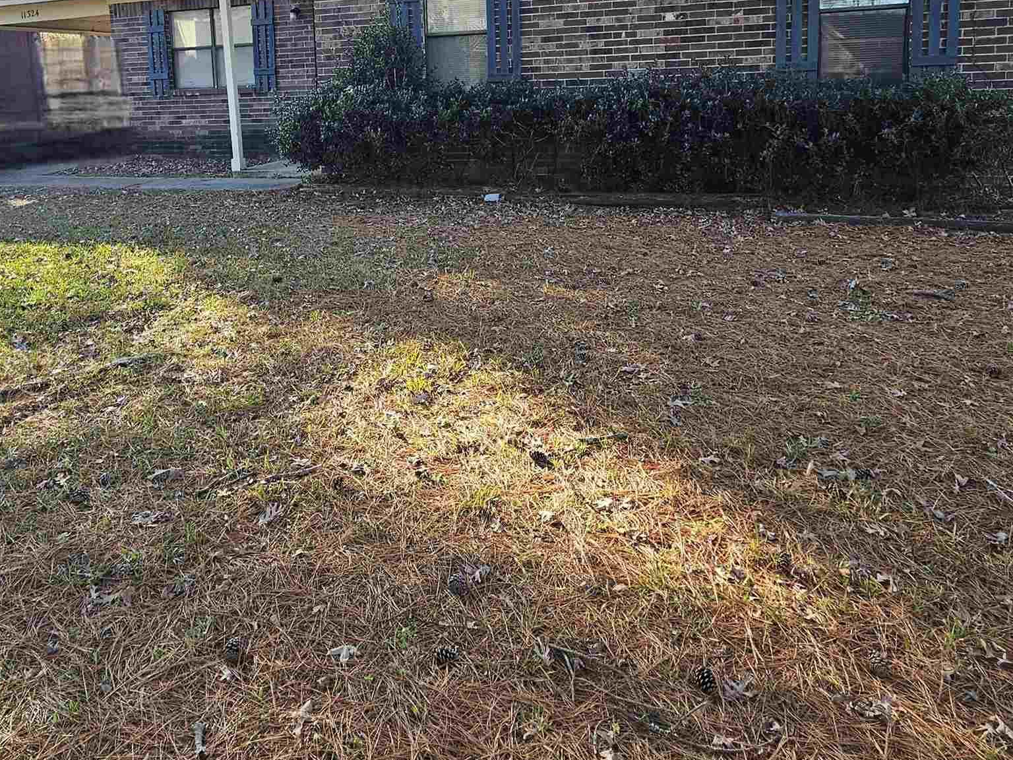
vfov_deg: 50.9
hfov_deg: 66.8
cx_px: 417
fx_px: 761
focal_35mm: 26
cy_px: 195
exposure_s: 1/256
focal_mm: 2.2
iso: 64
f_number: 2.2
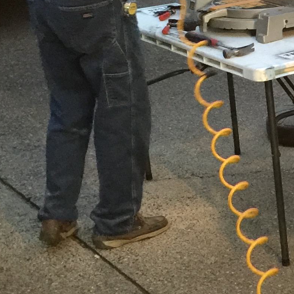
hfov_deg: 15.2
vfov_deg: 16.4
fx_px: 1019
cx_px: 446
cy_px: 168
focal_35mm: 106
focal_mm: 4.15
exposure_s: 1/4
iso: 125
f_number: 2.2
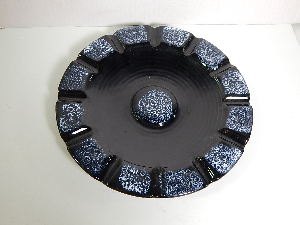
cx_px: 150
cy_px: 112
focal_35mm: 34
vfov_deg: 41.8
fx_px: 295
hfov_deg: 54.0
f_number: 3.3
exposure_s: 1/30
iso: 160
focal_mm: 6.1
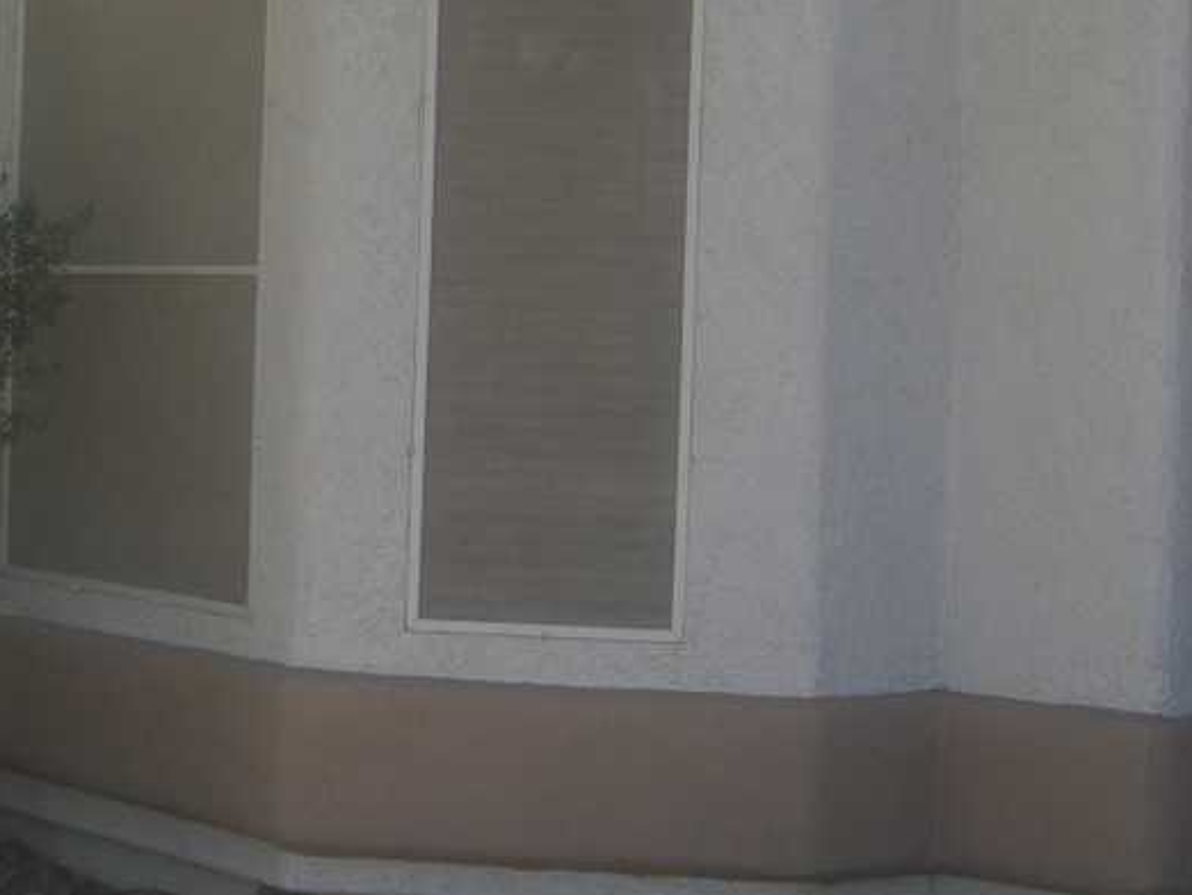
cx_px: 529
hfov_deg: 20.2
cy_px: 317
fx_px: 3342
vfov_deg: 15.2
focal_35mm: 97
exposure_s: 1/250
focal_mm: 6.2
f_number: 4.3
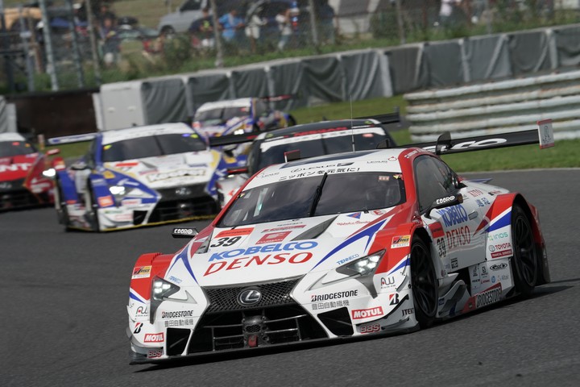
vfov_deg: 3.3
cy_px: 194
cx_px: 290
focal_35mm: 411
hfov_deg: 5.0
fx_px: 6621
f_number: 11
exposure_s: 1/400
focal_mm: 411
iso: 100
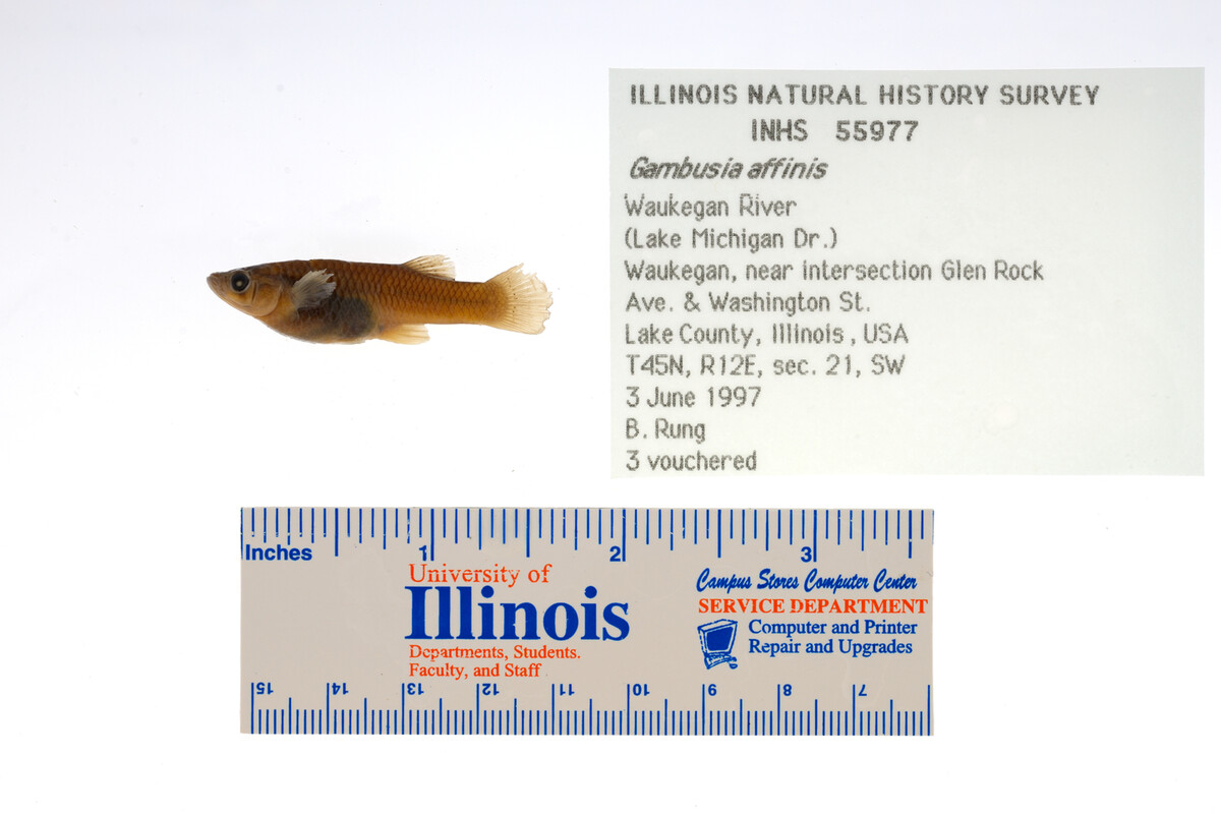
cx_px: 610
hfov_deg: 33.4
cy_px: 408
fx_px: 2036
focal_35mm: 60
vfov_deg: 22.6
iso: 100
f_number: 10
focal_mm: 60
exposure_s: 1/200
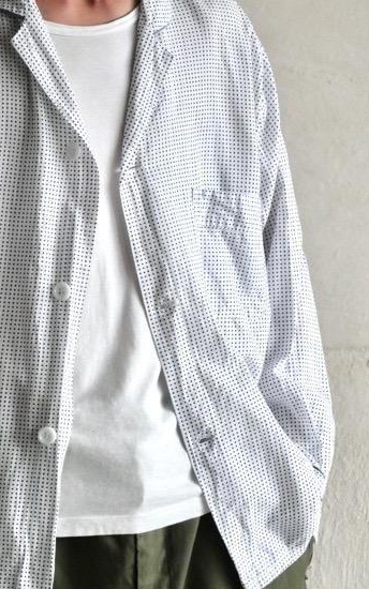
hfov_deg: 7.1
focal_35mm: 184
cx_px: 56
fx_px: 2959
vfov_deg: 11.4
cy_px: 301
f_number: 4
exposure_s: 1/125
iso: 2000
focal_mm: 56
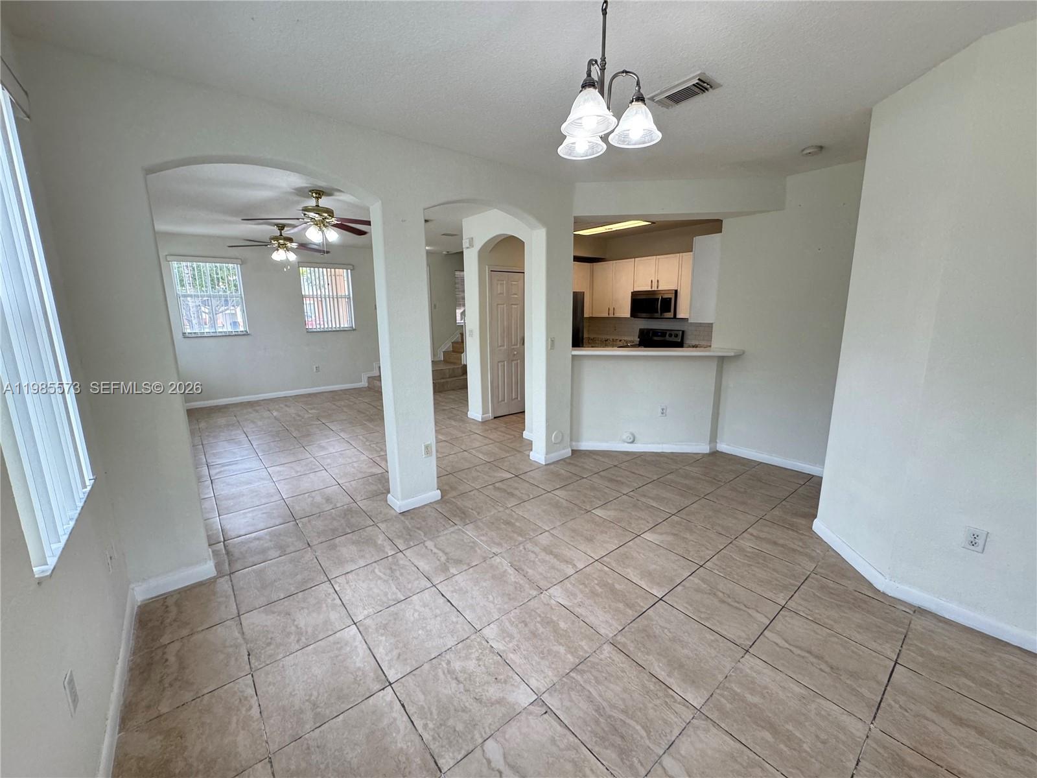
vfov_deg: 85.7
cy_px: 389
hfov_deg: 102.1
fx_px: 419
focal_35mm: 14
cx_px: 518
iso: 200
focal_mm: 2.22
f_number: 2.2
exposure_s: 1/120
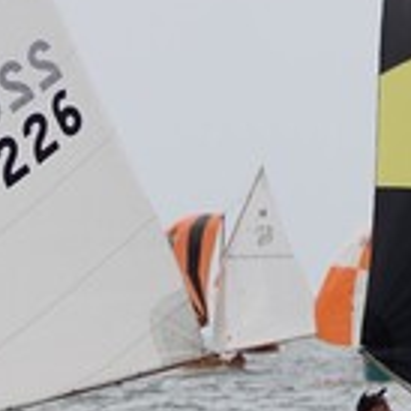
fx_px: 17933
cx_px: 486
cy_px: 178
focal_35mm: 1335
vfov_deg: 1.3
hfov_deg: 1.3
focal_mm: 180
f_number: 5.6
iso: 125
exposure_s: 1/1250
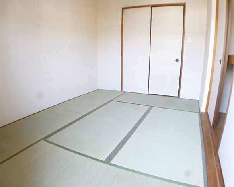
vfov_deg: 43.3
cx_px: 119
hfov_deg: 52.9
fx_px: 235
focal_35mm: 34
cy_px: 94
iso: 400
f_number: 2.9
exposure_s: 1/40
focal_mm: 5.7
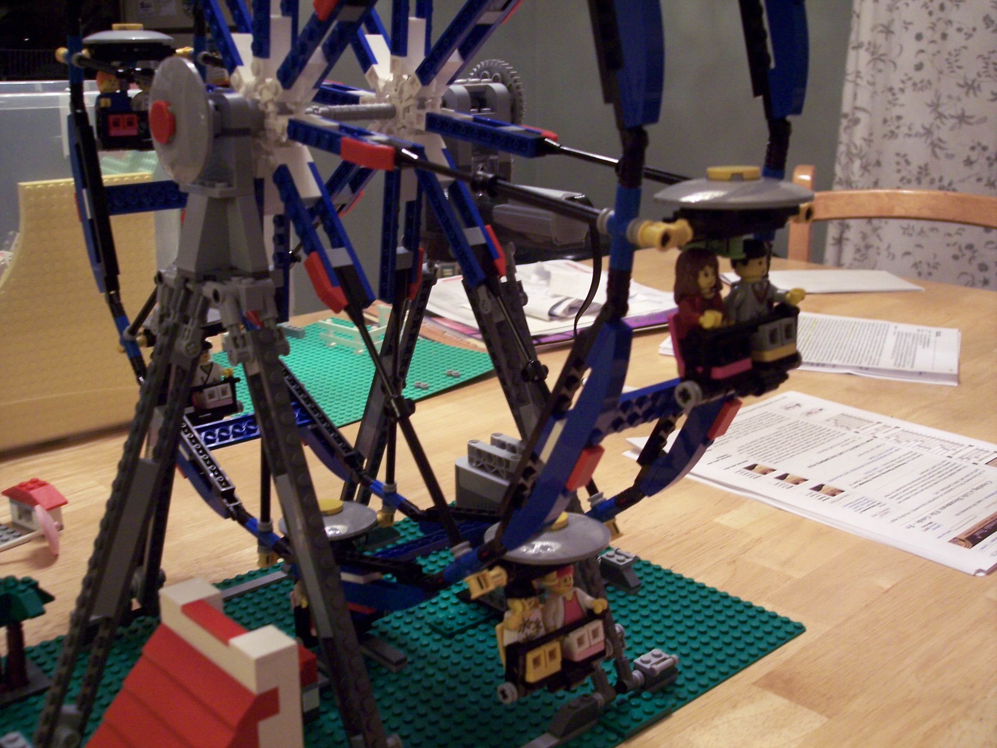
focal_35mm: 39
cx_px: 498
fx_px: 1123
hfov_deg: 47.9
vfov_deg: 36.8
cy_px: 374
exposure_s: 1/8
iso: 200
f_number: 3.4
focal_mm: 8
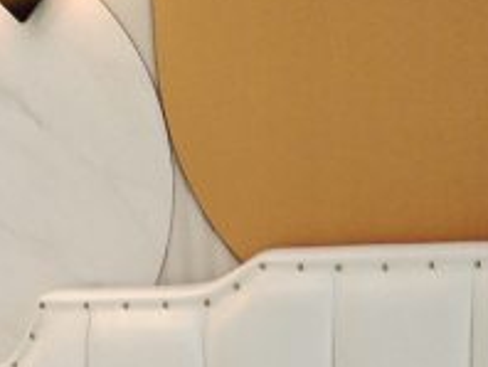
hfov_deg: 18.5
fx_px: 1482
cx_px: 94
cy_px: 682
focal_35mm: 105
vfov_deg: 12.7
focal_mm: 4.25
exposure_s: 1/33.3
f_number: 1.8
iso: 402
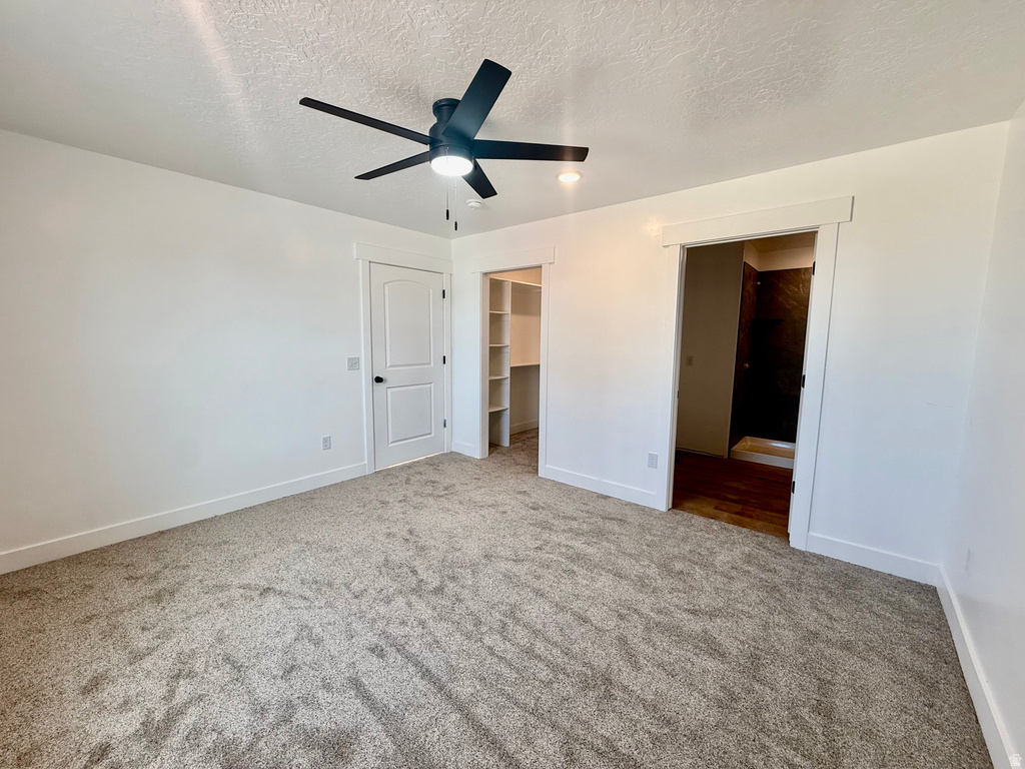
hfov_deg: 102.1
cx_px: 512
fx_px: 415
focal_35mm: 14
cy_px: 384
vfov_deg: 85.7
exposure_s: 1/120
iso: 80
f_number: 2.2
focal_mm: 2.22
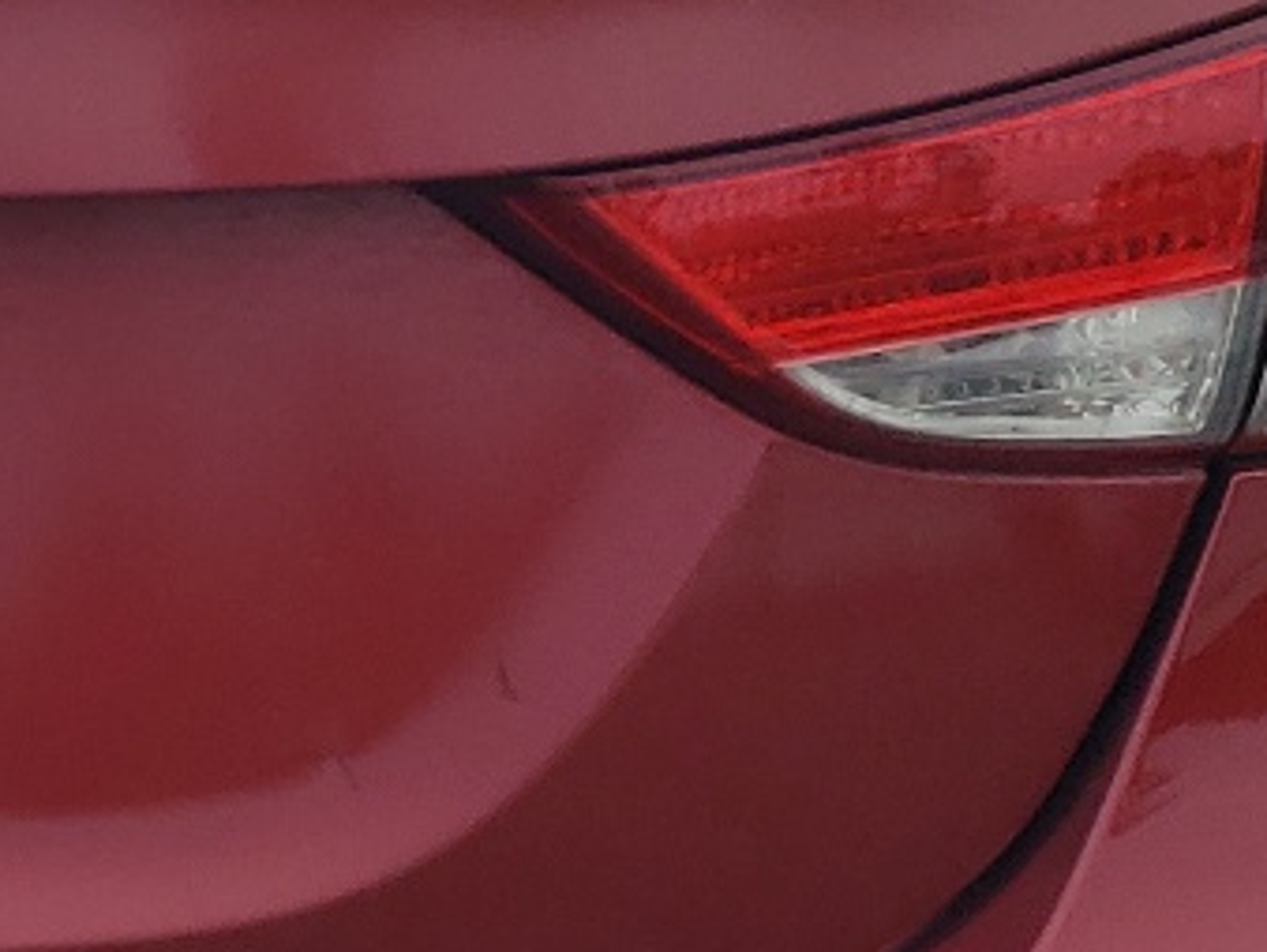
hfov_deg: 14.9
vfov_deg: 12.1
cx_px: -622
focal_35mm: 123
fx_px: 4505
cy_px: 352
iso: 50
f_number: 1.5
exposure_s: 1/2000
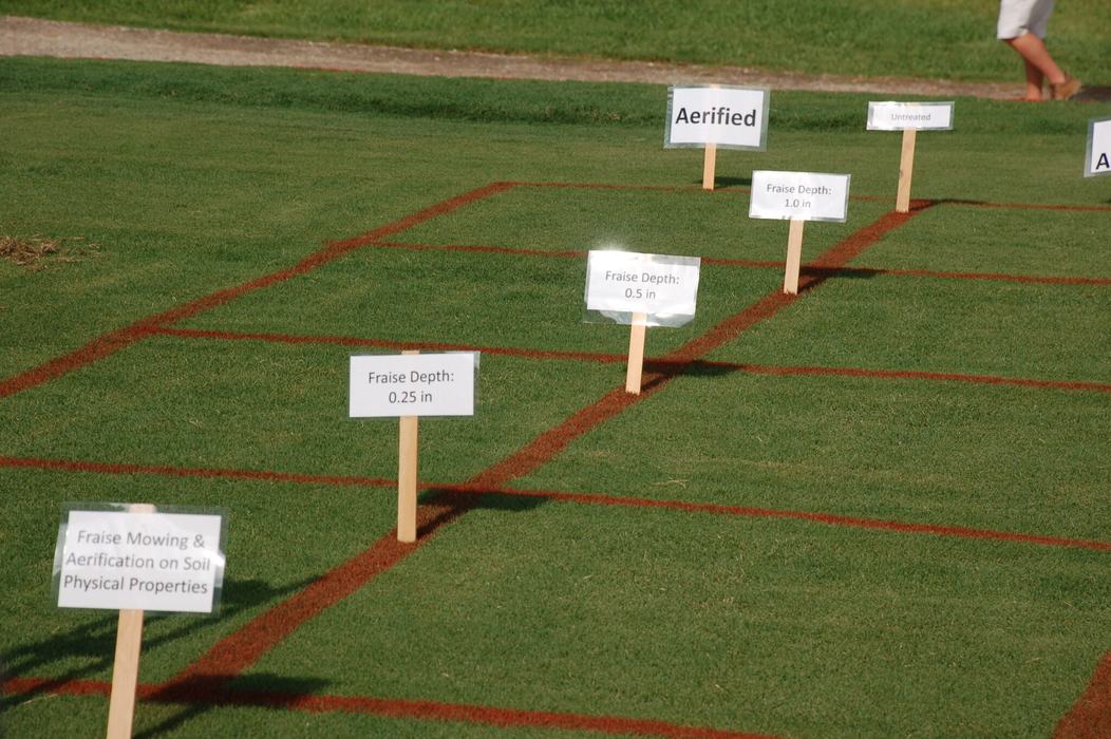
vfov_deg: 10.1
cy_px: 370
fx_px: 4163
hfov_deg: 15.2
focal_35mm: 135
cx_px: 556
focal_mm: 90
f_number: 9
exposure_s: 1/1250
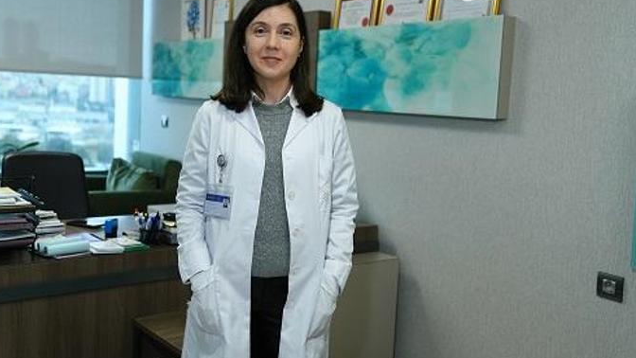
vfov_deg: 28.3
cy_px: 153
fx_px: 708
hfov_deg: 48.2
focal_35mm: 42
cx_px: 275
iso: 1250
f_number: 2.8
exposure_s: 1/320
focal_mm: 35
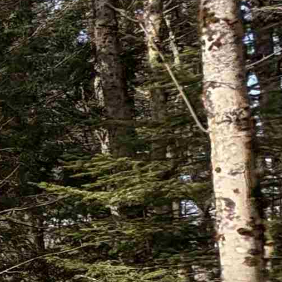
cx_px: -541
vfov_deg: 22.4
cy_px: 259
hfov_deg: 11.9
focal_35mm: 75
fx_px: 691
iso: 64
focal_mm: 2.22
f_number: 2.2
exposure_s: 1/849
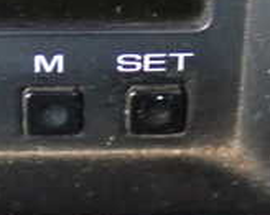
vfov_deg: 8.0
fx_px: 1541
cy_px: -8
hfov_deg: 10.0
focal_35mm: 193
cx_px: 40
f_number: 3.3
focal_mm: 9.65
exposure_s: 1/13
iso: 800
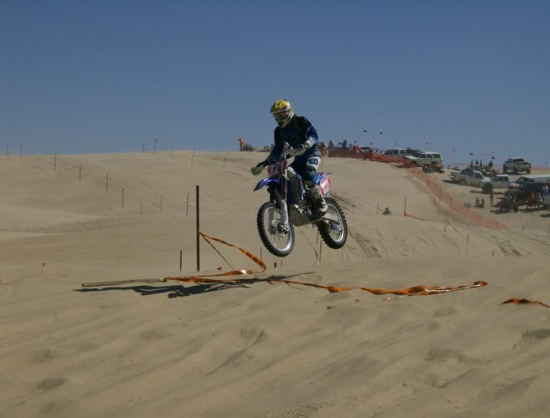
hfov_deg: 22.9
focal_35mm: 85
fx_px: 1357
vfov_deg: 17.5
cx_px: 275
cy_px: 209
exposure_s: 1/1808
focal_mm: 14.1
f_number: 6.9
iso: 100
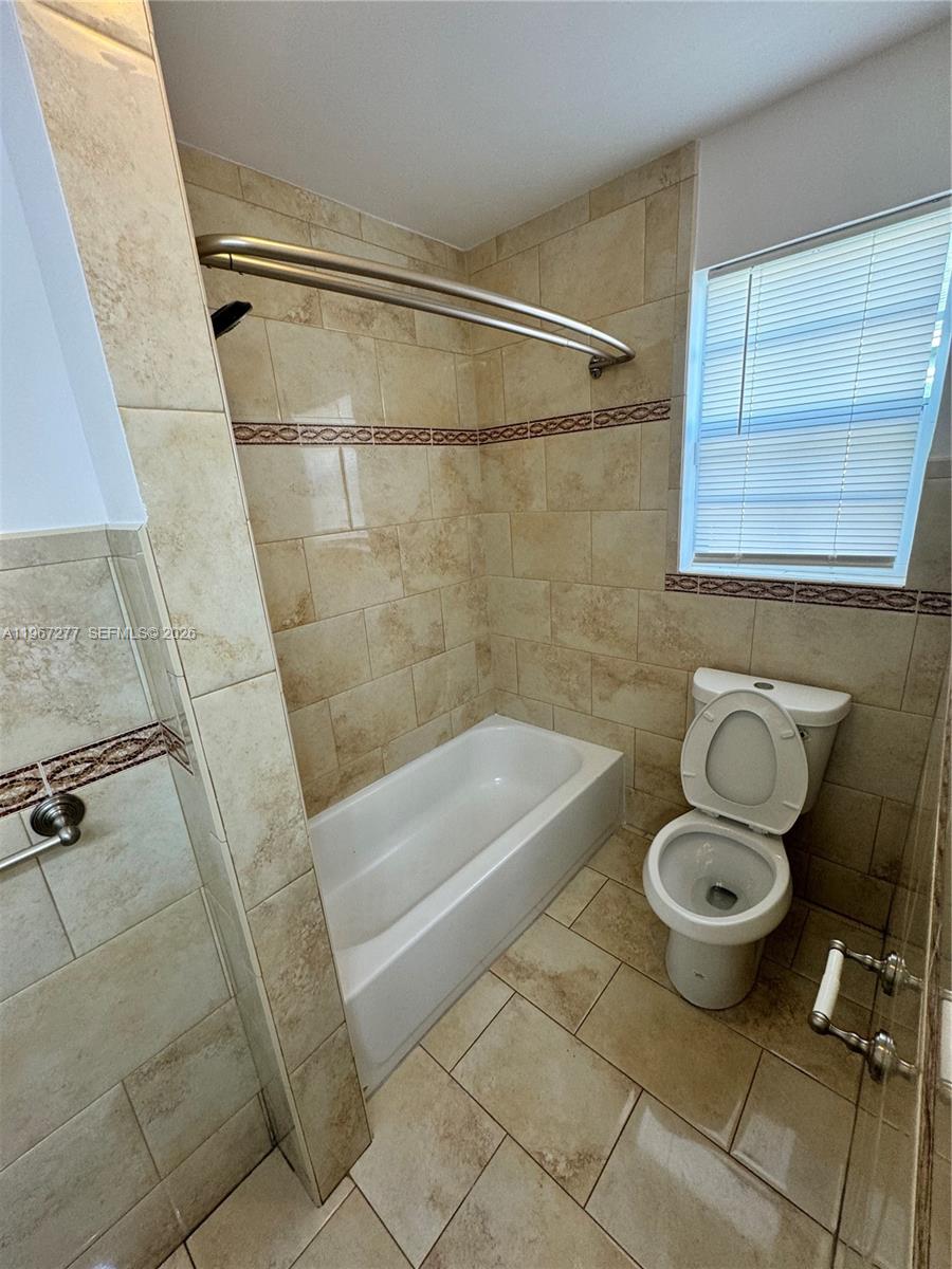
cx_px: 476
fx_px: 513
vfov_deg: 102.1
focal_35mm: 14
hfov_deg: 85.7
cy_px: 634
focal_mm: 2.22
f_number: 2.2
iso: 160
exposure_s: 1/120
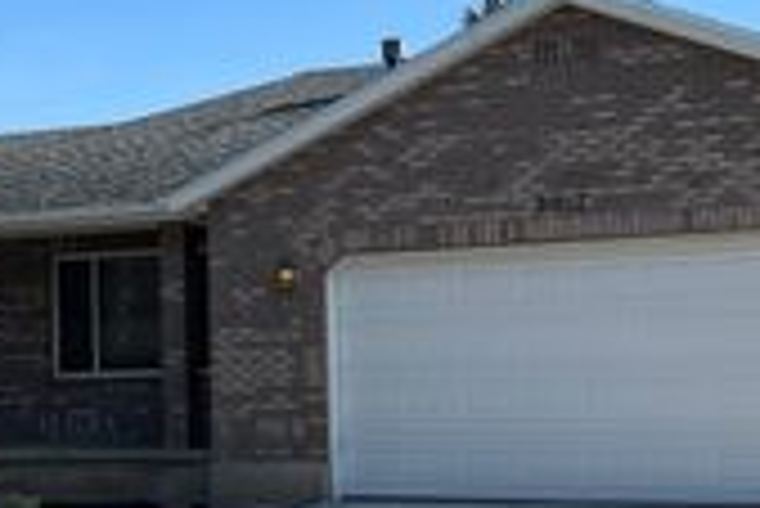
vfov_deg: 17.1
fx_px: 1690
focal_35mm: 80
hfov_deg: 25.2
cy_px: 321
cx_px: 265
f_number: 1.5
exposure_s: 1/3831
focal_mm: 5.7
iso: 50
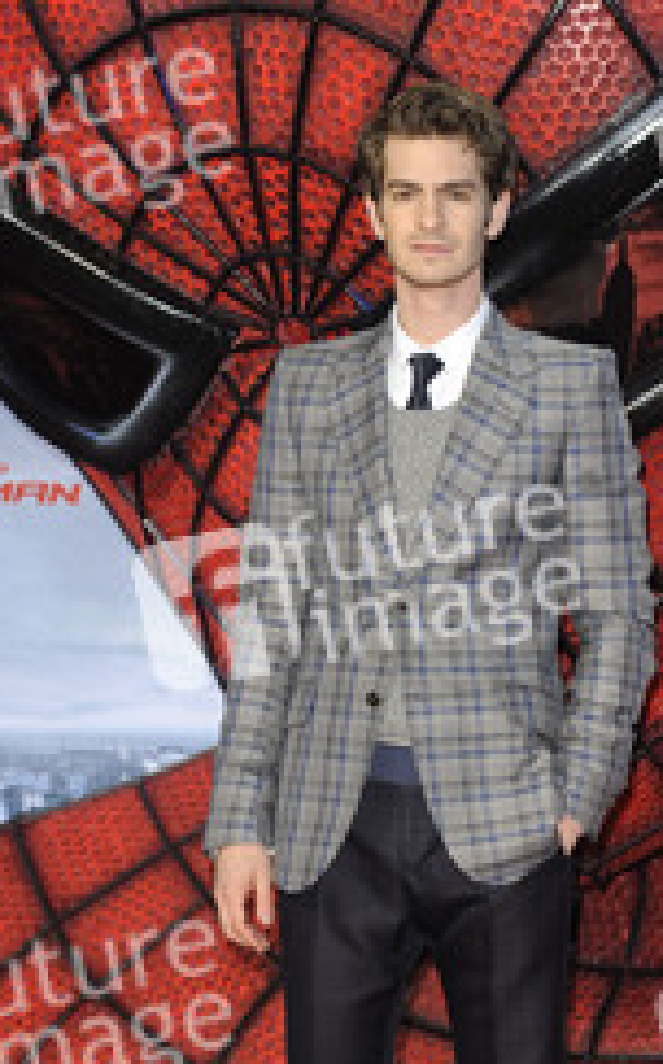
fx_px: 4752
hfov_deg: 8.0
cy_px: 807
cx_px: 486
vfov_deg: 12.7
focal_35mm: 164
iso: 640
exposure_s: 1/160
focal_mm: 98
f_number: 5.6
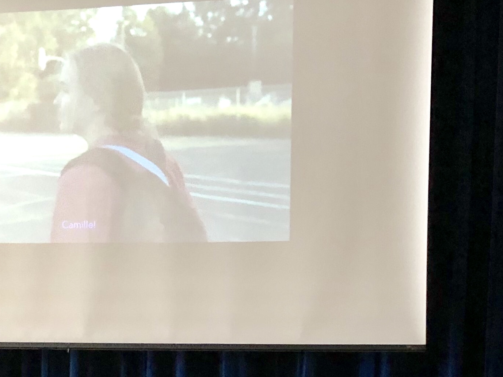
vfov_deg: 17.1
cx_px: 229
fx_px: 1192
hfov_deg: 23.8
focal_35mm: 82
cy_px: 462
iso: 80
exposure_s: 1/5
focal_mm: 3.99
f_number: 1.8
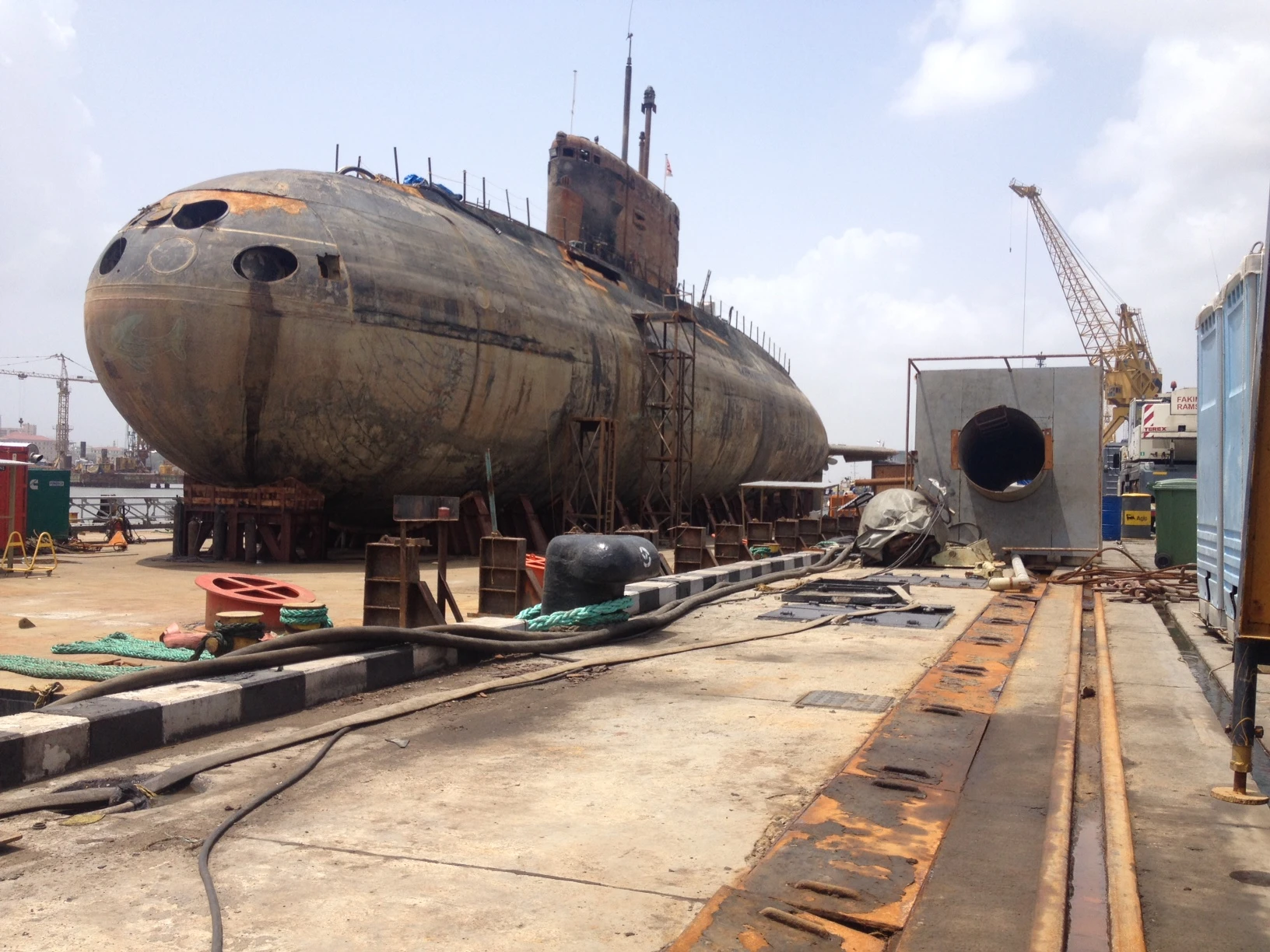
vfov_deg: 40.7
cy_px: 476
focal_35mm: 35
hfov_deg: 52.6
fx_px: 1284
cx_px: 635
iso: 50
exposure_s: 1/1727
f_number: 2.4
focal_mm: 4.28
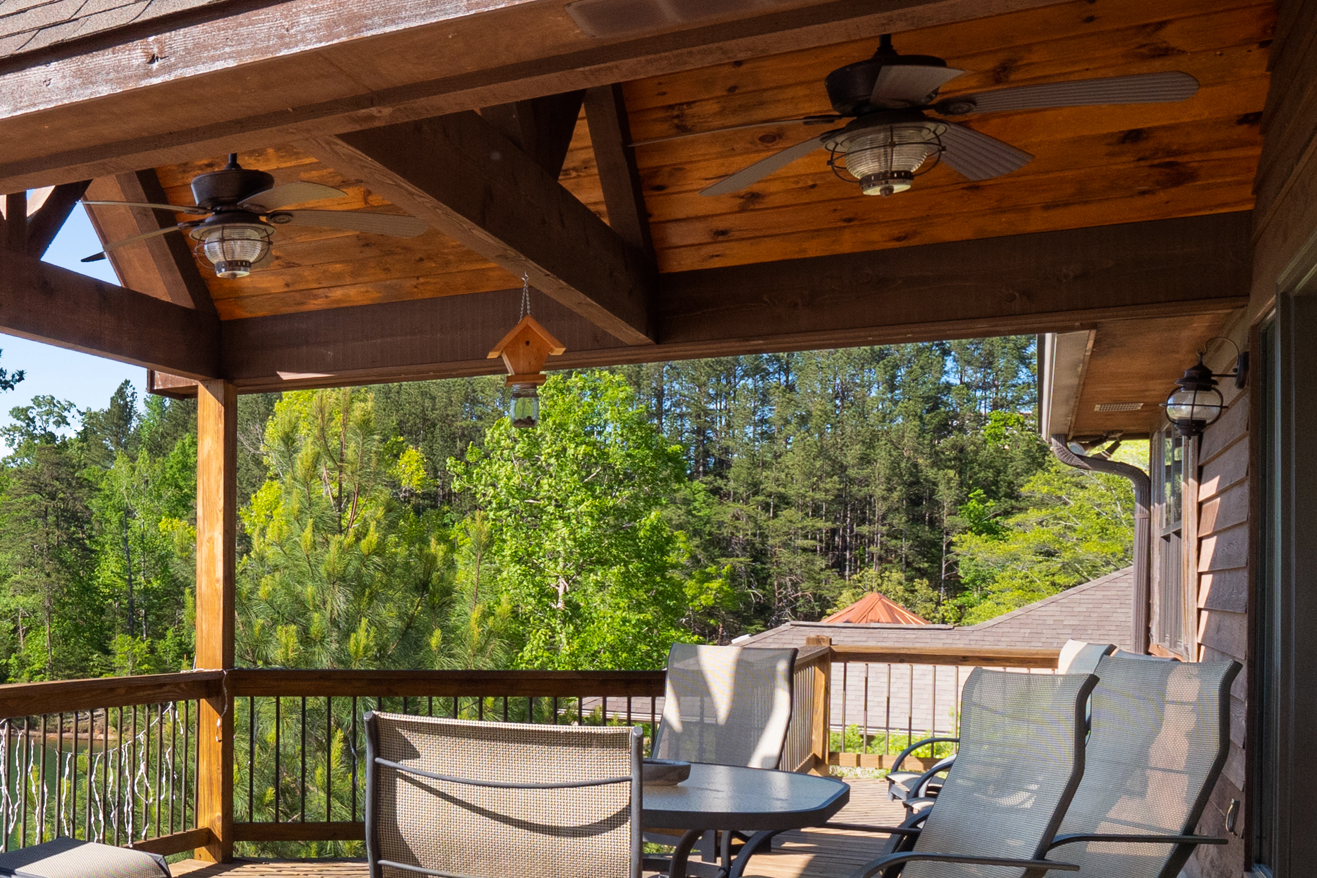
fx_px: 1353
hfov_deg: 42.2
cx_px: -97
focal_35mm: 37
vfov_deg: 35.6
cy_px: 579
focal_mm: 8
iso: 200
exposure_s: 1/640
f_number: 5.6
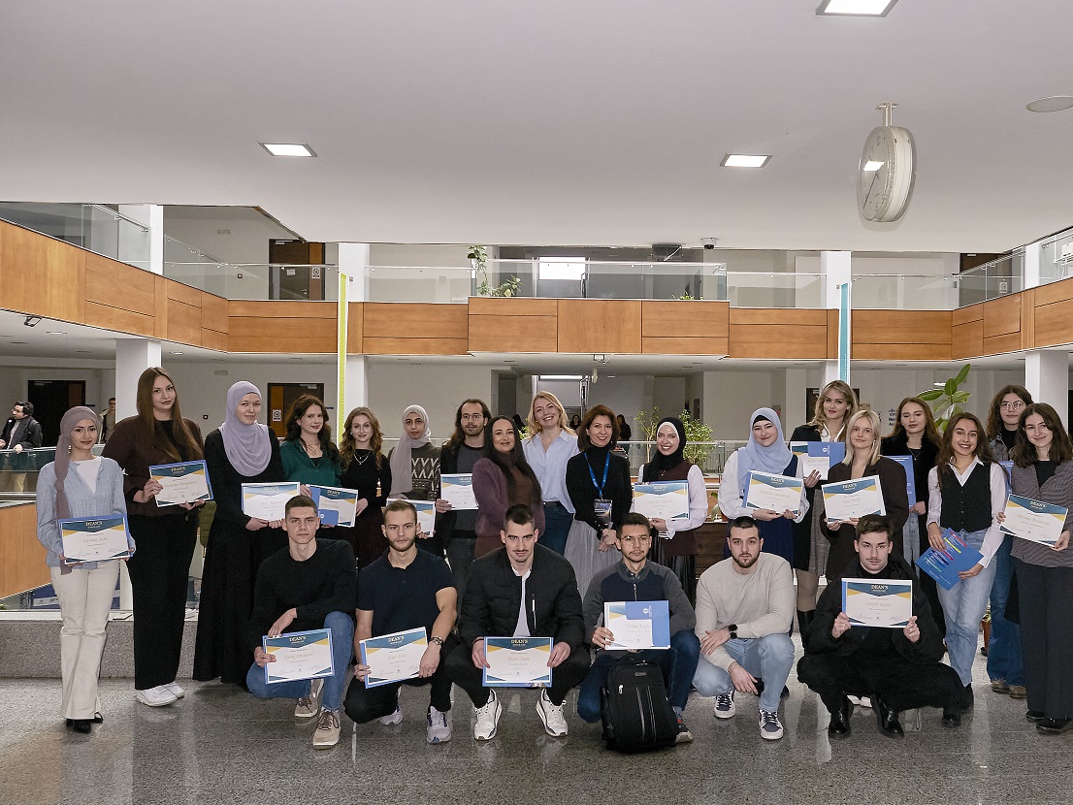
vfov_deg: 46.8
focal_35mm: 30
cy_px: 405
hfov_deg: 59.7
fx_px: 930
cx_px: 617
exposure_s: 1/80
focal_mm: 18
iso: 800
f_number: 5
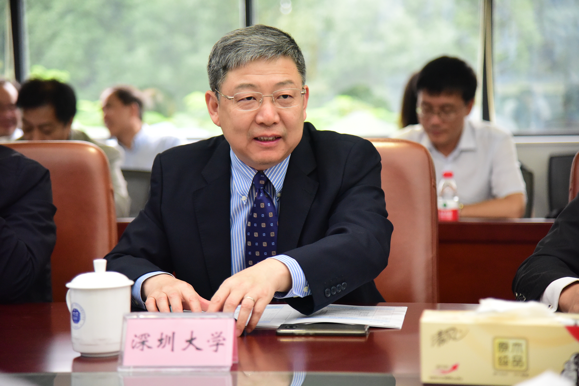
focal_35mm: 98
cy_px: 193
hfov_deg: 20.8
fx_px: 1577
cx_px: 290
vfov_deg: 14.0
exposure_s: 1/250
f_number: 4
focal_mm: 98
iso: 5600
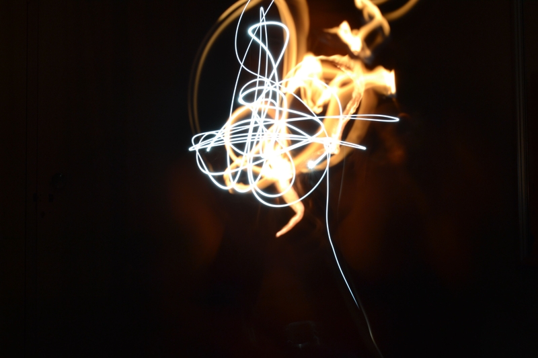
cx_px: 269
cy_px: 179
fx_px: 1076
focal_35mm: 72
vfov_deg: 18.9
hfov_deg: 28.1
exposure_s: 30
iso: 100
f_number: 11
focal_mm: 48
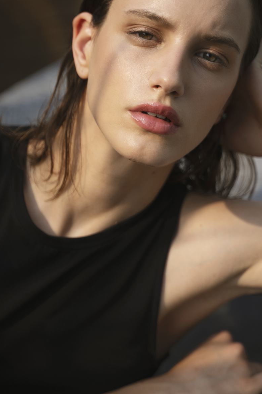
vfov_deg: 20.8
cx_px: 161
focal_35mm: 98
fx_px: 1070
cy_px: 186
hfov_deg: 14.0
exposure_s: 1/5000
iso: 200
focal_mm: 72
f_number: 2.8
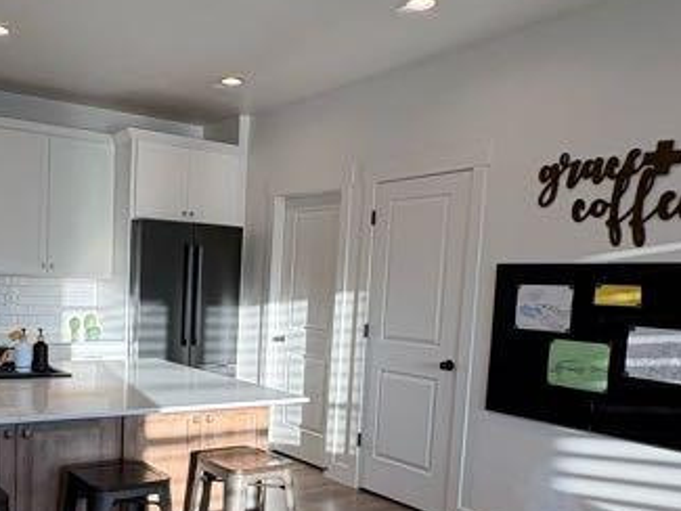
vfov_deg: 39.0
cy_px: 359
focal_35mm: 36
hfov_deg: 50.4
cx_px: 226
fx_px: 708
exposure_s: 1/163
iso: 64
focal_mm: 2.22
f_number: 2.2
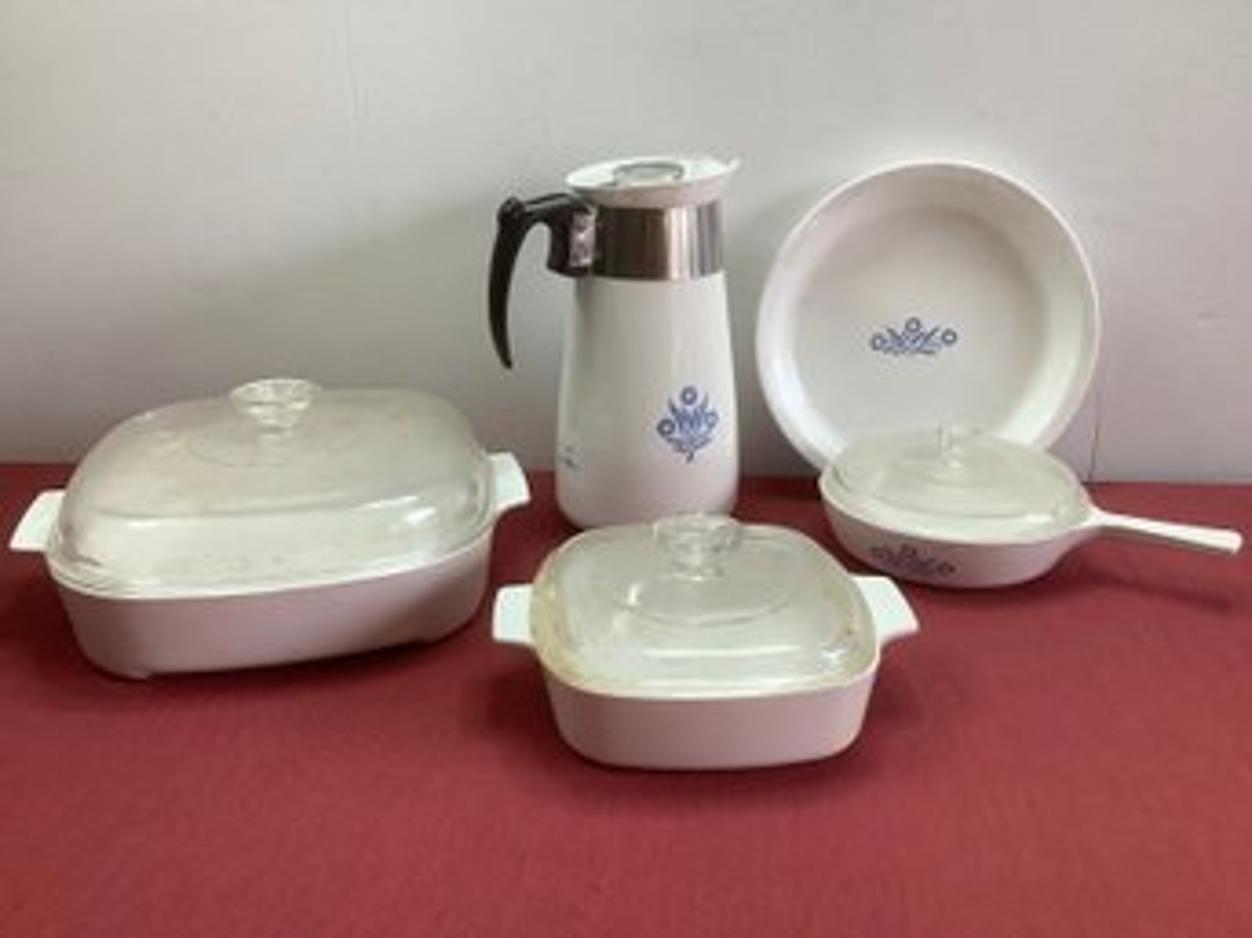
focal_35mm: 31
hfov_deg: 58.4
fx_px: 1121
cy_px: 469
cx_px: 626
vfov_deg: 45.4
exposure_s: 1/60
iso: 64
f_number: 2.4
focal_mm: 3.3
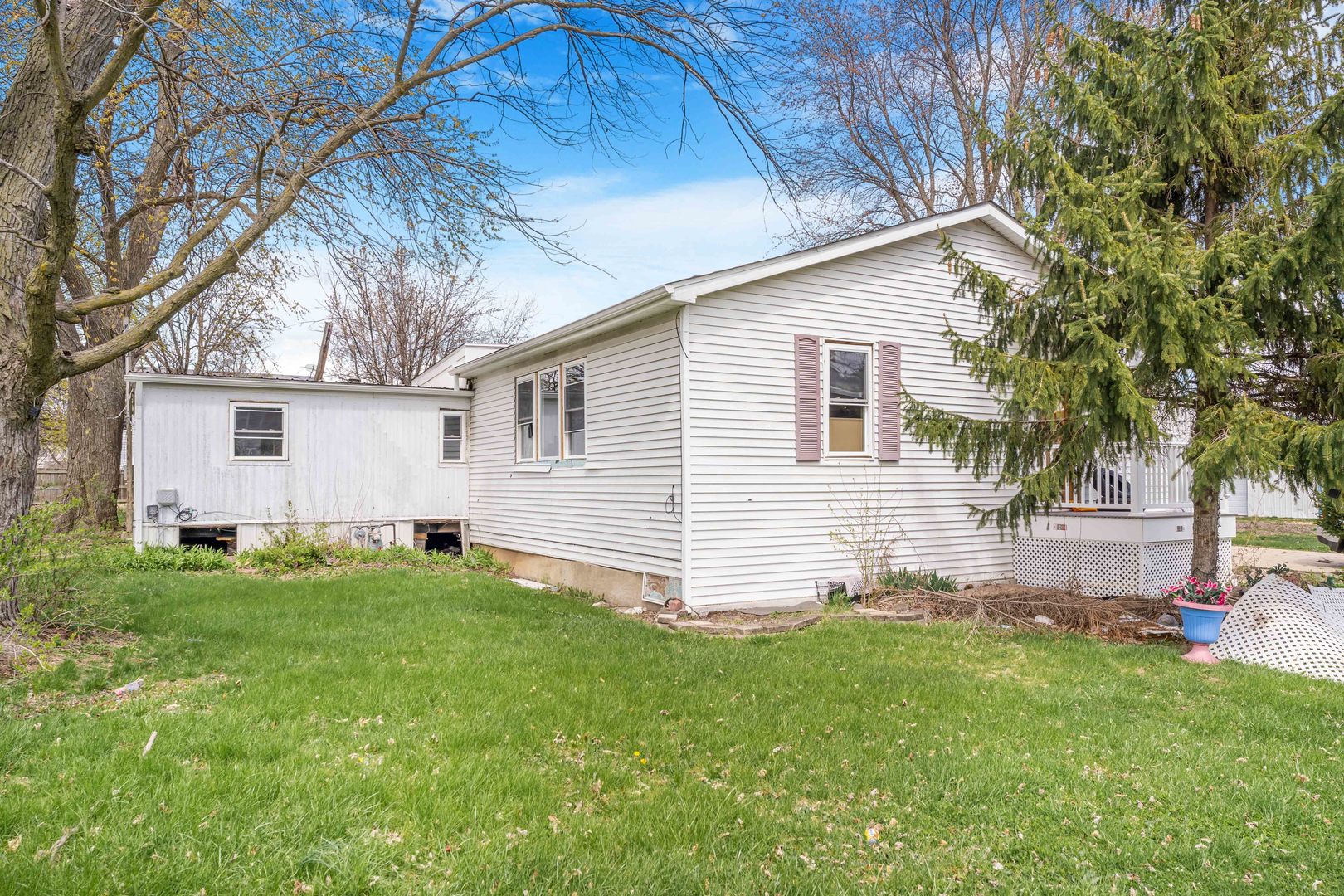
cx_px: 672
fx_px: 896
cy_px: 448
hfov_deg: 73.7
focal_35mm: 24
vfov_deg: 53.1
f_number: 9
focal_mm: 24
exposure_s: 1/160
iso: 320
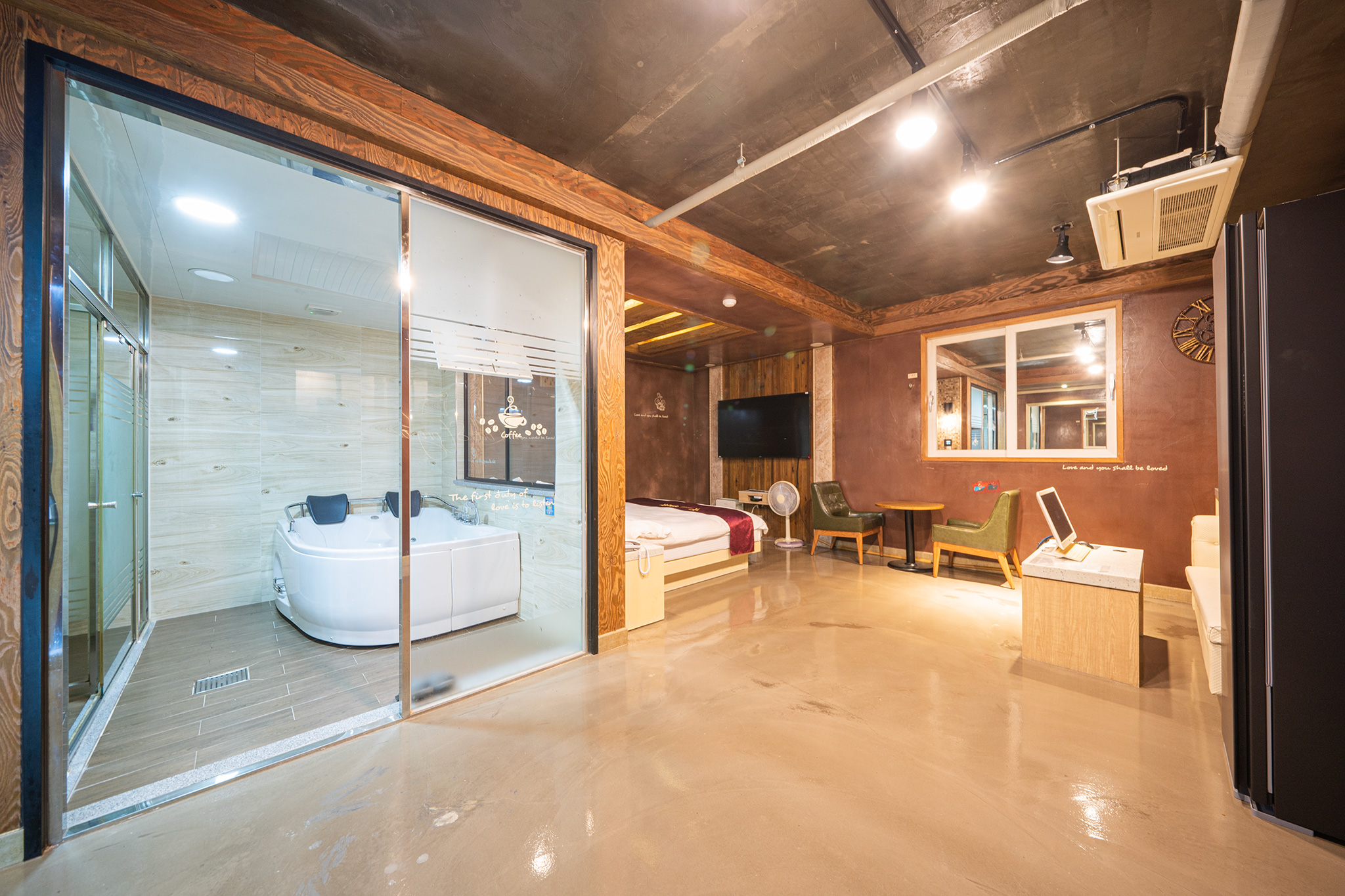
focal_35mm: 12
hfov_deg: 112.6
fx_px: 448
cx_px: 672
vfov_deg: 90.0
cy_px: 448
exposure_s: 2
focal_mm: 12
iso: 160
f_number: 10
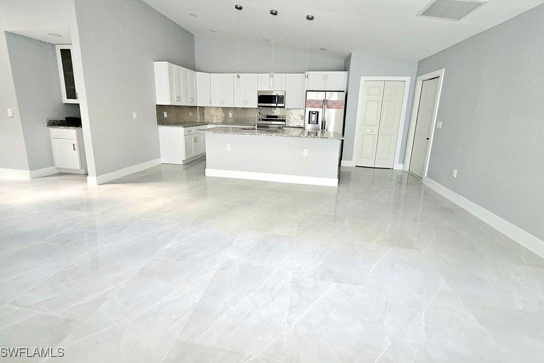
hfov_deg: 104.2
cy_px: 153
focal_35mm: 14
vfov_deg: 80.6
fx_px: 212
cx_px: 278
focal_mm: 1.74
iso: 400
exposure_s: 1/40
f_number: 2.2
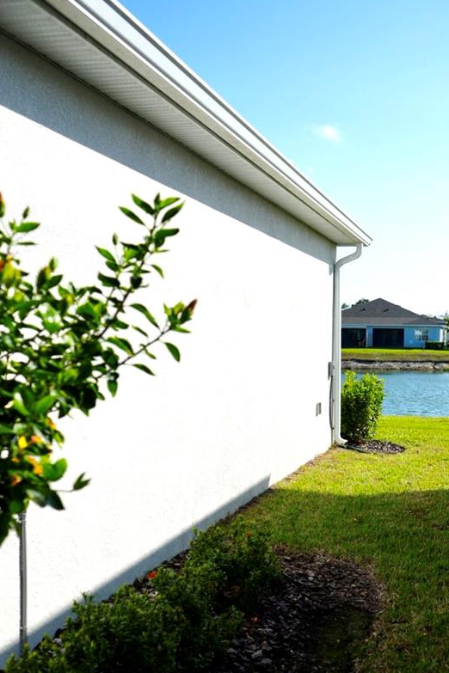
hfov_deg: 29.0
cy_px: 450
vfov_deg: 42.2
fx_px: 861
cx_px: 313
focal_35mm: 46
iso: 100
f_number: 5
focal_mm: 30
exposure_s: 1/640
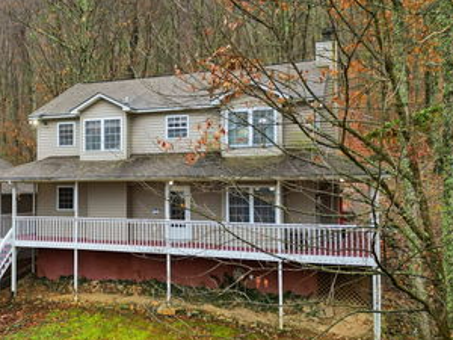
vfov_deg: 35.1
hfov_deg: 44.1
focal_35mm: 41
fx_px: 537
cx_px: 109
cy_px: 168
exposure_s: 1/640
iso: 100
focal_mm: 6.7
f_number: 1.7
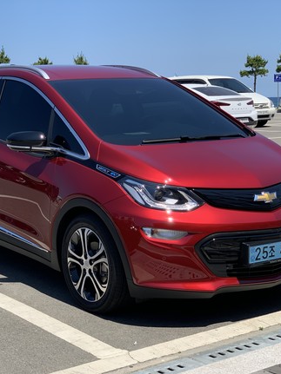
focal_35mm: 70
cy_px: 188
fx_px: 758
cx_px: 113
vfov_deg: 27.8
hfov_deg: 21.0
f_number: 2.4
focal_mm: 6
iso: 16
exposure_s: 1/1065
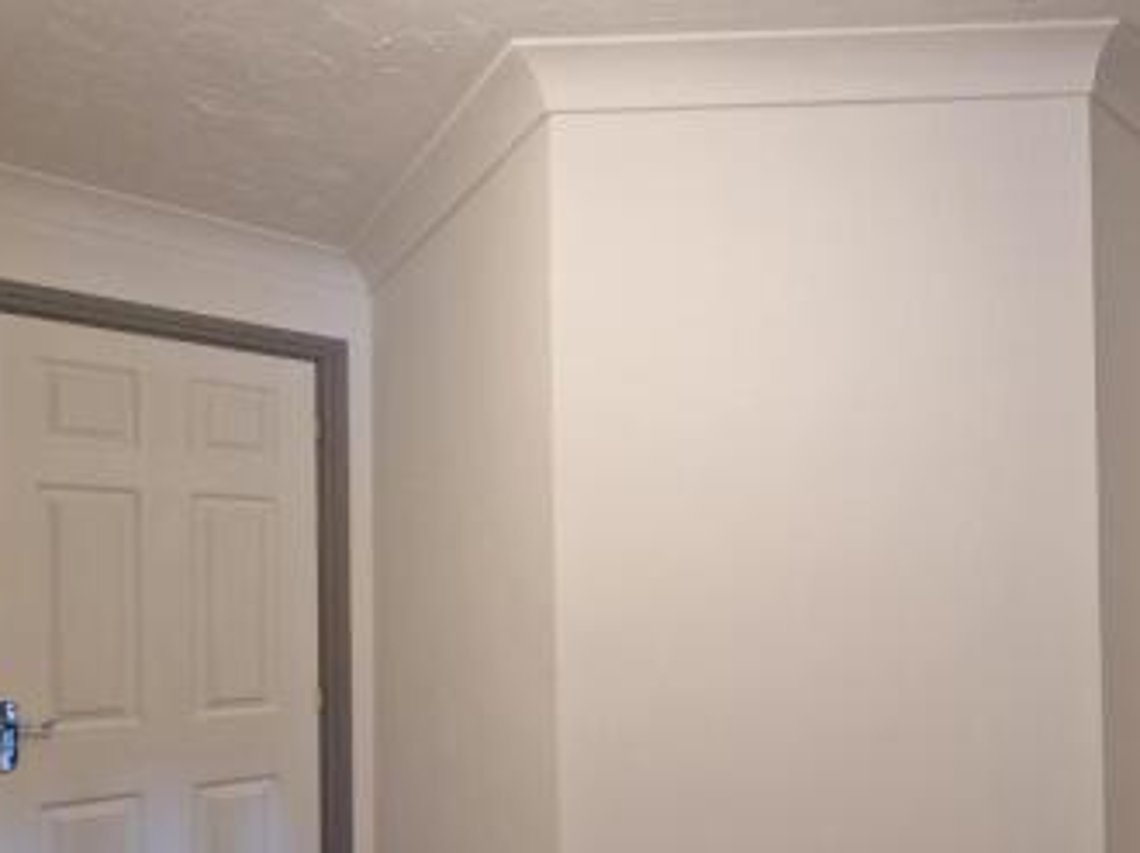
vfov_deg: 57.2
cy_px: 585
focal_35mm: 23
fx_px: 757
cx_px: 855
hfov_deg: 69.1
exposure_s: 1/50
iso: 200
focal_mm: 2.2
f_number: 2.2
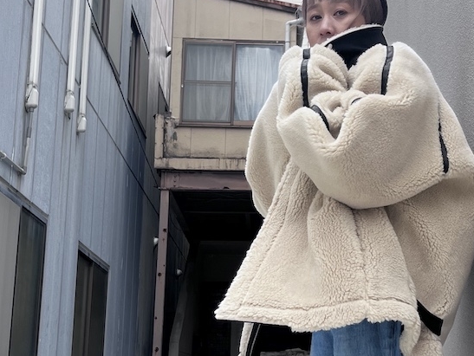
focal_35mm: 38
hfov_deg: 47.4
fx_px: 521
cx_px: 346
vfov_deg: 37.7
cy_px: 196
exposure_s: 1/618
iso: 50
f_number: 1.6
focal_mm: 5.1
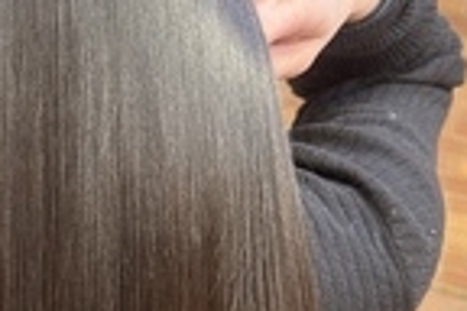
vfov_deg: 17.5
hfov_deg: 24.4
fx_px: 1012
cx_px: -32
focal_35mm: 78
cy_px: 152
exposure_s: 1/121
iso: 200
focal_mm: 6.86
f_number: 1.78
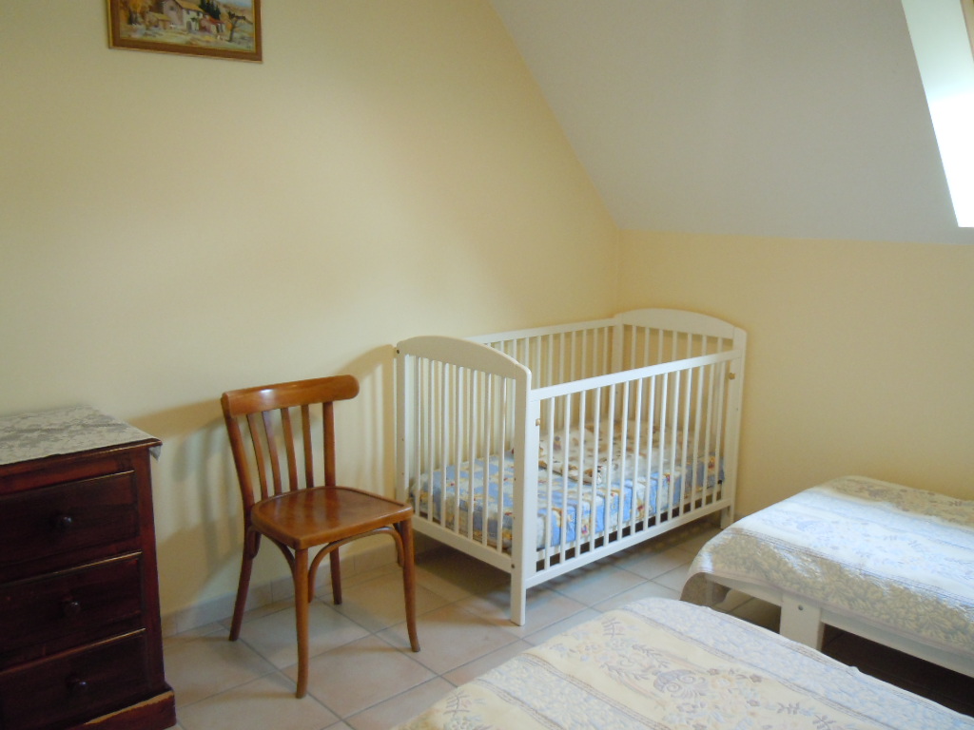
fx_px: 844
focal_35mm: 30
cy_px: 365
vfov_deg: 46.8
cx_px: 487
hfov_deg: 60.0
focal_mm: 5.4
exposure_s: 1/25
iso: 400
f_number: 3.5
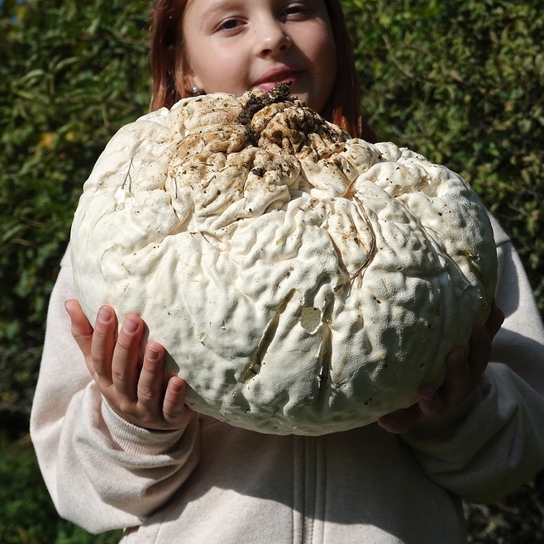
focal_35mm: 84
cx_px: 270
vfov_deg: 20.6
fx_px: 1494
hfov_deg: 20.6
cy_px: 293
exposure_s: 1/3200
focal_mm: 23.86
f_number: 4
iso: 125
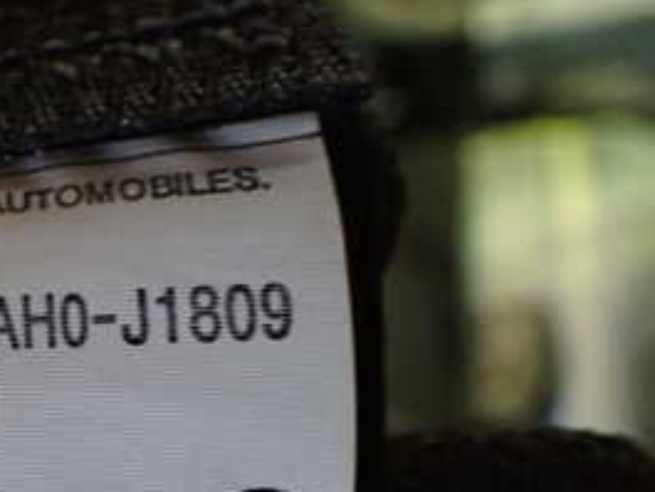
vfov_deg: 20.8
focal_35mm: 68
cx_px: 15
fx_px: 1287
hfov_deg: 27.1
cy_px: 504
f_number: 2.3
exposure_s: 1/40
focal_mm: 5.4
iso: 800
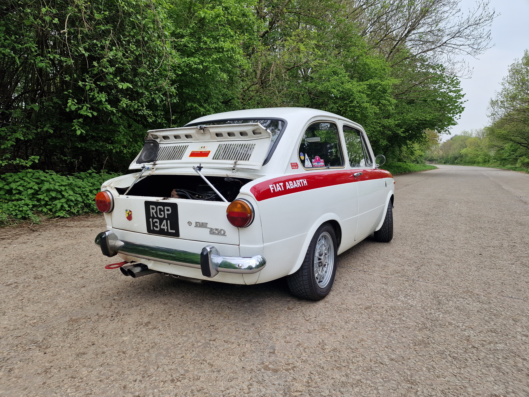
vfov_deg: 58.9
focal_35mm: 23
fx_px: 351
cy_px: 198
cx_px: 264
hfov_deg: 73.9
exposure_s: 1/444
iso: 50
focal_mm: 6.4
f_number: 1.8
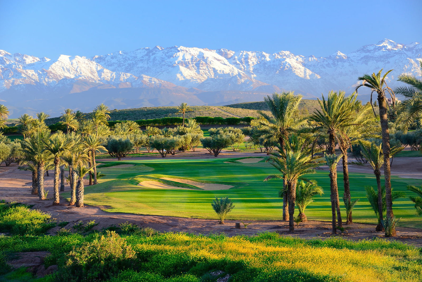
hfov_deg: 14.7
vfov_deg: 9.8
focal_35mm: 140
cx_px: 211
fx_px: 1641
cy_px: 141
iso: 400
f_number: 9
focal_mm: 140
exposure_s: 1/30
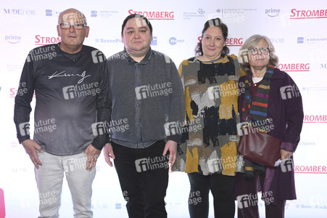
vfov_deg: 26.0
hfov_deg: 38.2
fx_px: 472
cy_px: 109
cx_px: 164
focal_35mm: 52
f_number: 5
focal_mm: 52
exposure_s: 1/50
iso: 1250
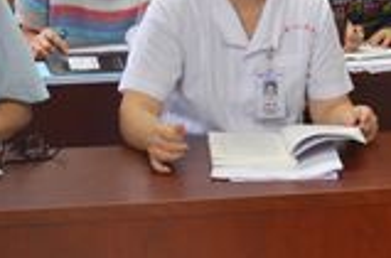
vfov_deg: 9.6
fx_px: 1484
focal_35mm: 137
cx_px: 339
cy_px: -145
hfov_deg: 14.9
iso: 560
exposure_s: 1/60
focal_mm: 24
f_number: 4
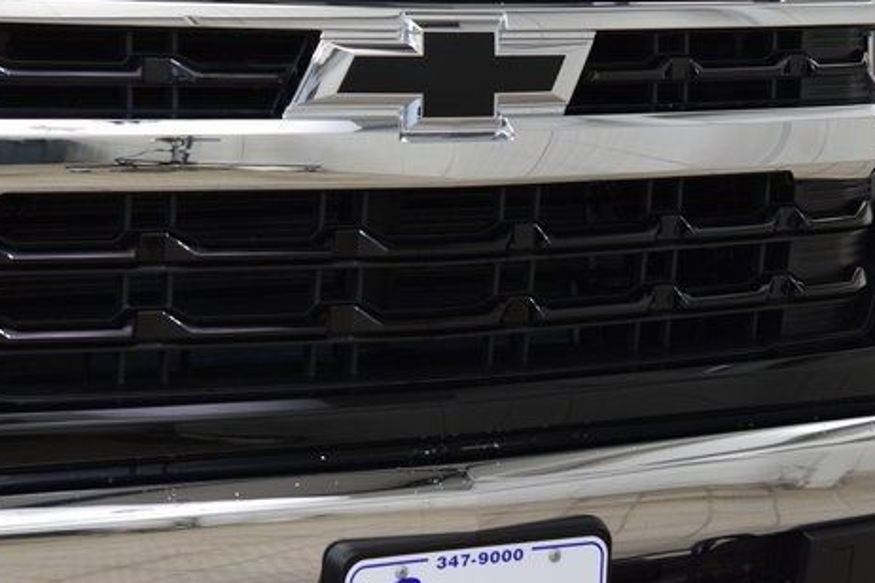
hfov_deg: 19.6
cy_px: 185
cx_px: 430
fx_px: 2528
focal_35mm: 104
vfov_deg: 13.1
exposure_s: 1/60
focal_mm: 50
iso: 1600
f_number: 6.3
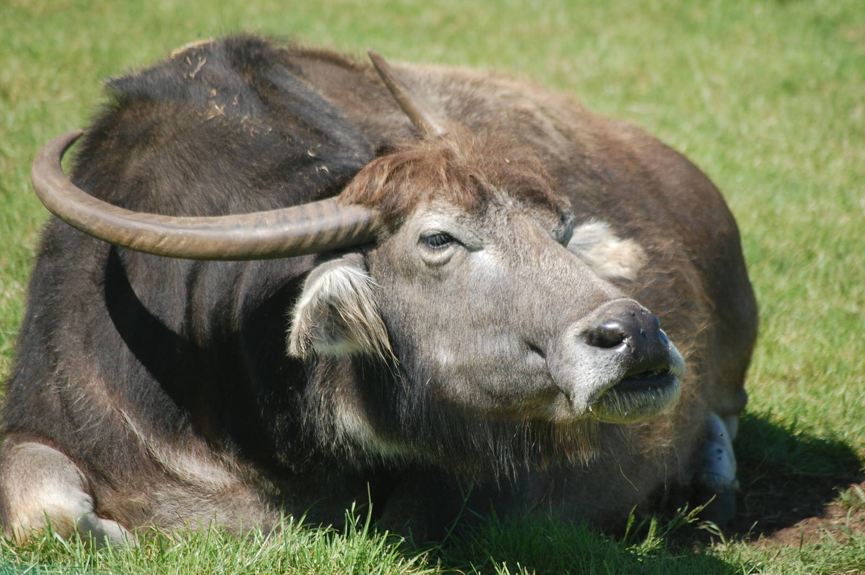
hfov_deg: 6.9
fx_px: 7202
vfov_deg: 4.6
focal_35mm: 300
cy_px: 288
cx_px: 432
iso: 400
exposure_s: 1/500
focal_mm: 200
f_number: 5.6
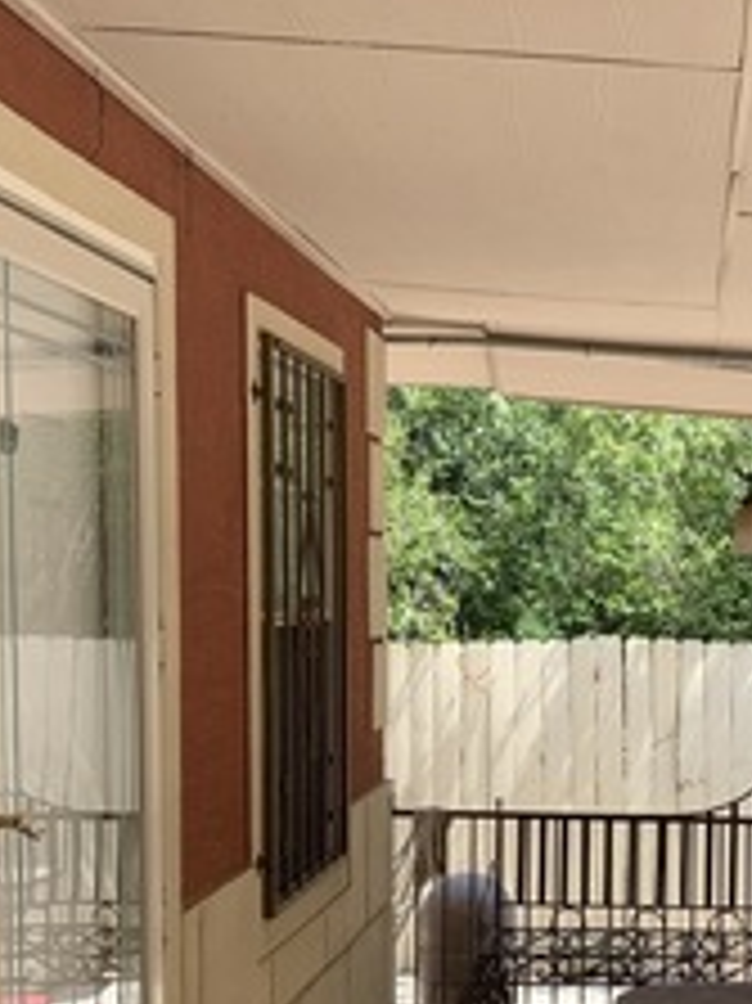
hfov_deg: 25.5
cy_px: 698
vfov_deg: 33.9
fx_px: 1624
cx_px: 626
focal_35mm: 56
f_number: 1.8
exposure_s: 1/537
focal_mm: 4.25
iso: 25
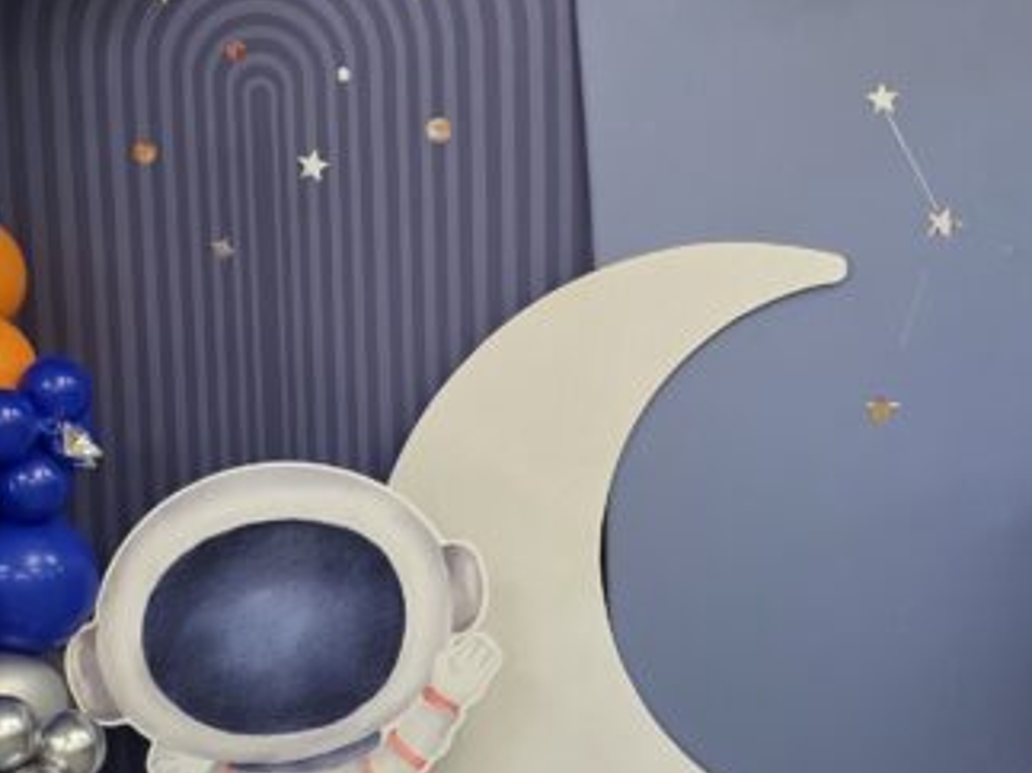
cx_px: 706
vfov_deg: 20.2
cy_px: 377
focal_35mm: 73
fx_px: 2176
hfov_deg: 26.5
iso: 160
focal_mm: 6.3
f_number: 1.7
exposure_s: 1/120
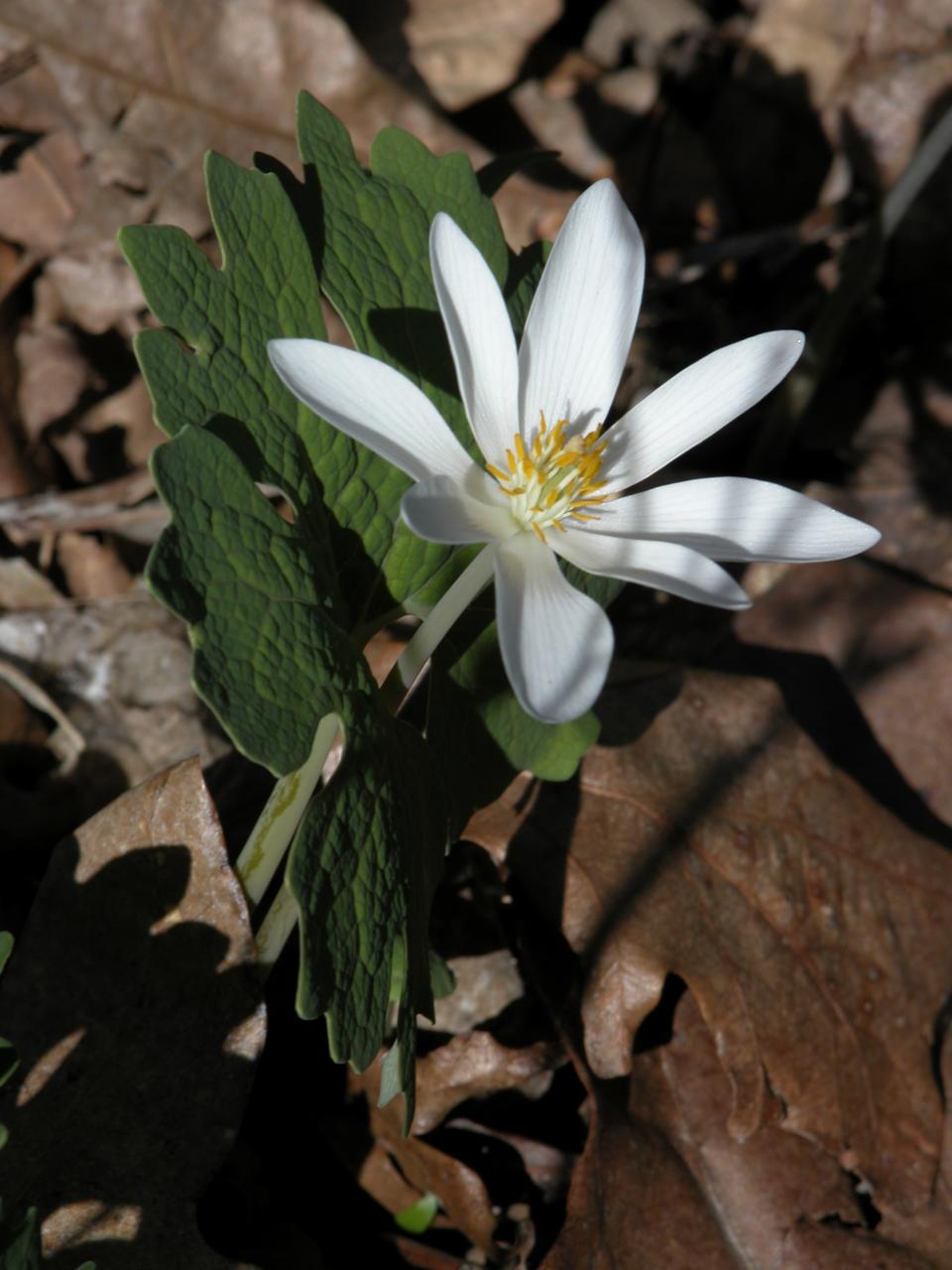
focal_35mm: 280
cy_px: 635
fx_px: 10267
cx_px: 476
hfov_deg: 5.3
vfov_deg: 7.1
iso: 100
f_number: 7.4
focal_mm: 71.2
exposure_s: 1/432
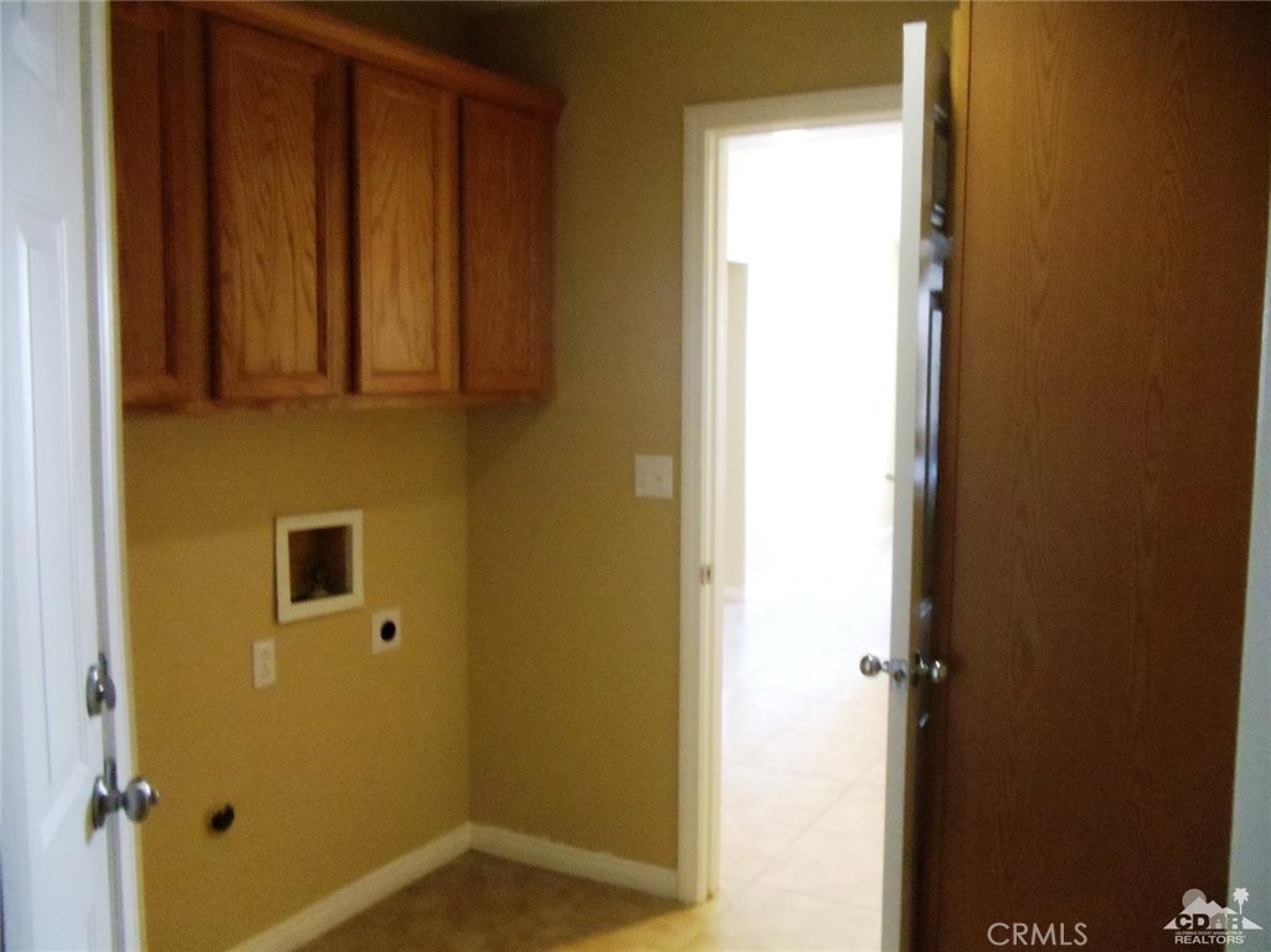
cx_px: 636
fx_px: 1615
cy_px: 476
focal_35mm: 44
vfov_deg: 32.8
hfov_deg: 43.0
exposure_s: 1/20
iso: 800
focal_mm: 6
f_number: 3.5
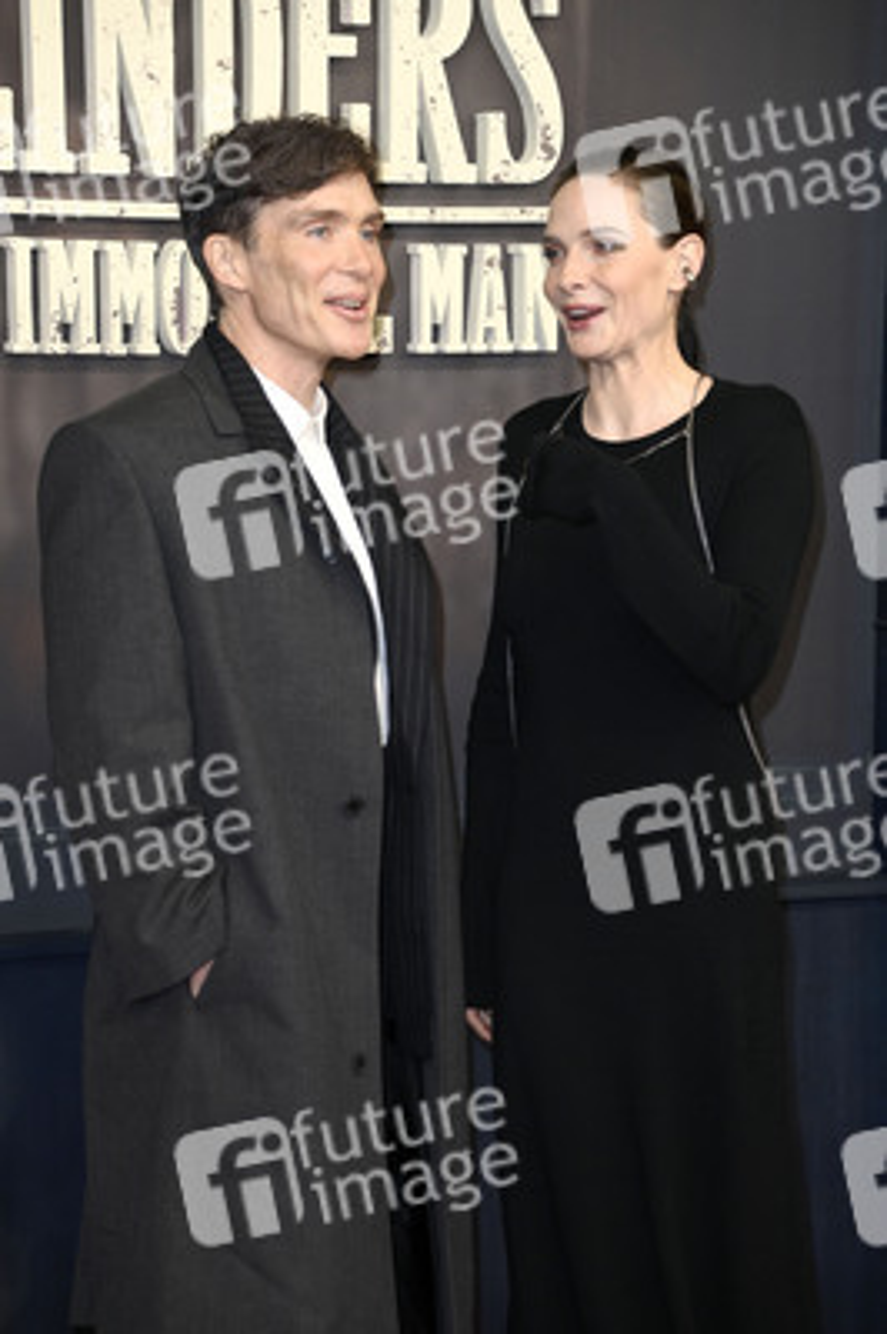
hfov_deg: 11.8
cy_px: 667
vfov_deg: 17.7
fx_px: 4294
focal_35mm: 116
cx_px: 444
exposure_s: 1/250
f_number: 5.6
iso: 500
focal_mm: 116
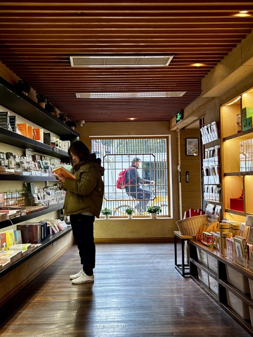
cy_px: 168
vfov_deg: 52.7
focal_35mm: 35
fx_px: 341
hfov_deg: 40.5
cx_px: 103
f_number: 1.5
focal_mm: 5.7
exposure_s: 1/100
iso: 80
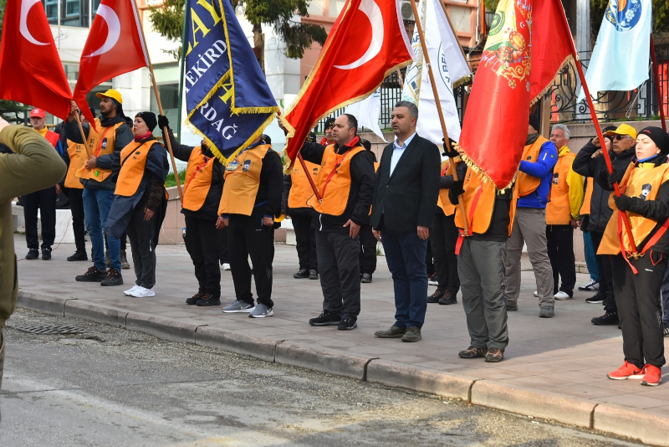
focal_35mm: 75
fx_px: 1394
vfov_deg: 18.2
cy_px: 224
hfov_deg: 27.0
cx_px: 334
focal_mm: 50
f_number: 8
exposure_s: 1/400
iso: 500
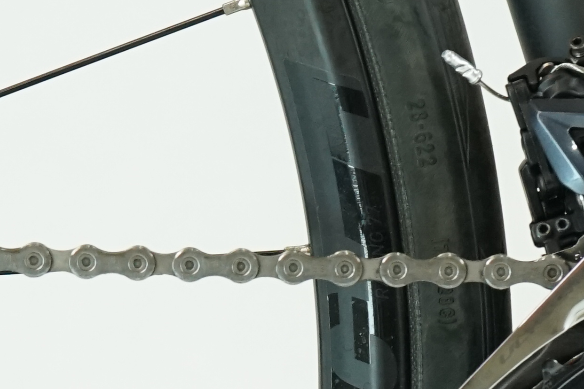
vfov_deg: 6.0
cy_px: 638
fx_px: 3682
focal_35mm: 227
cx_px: 160
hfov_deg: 9.1
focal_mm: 47
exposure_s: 1/200
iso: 1600
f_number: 5.6
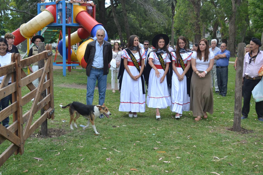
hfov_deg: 45.0
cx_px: 132
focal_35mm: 44
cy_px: 88
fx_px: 318
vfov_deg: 30.8
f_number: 5.6
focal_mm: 29
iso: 220
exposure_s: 1/125
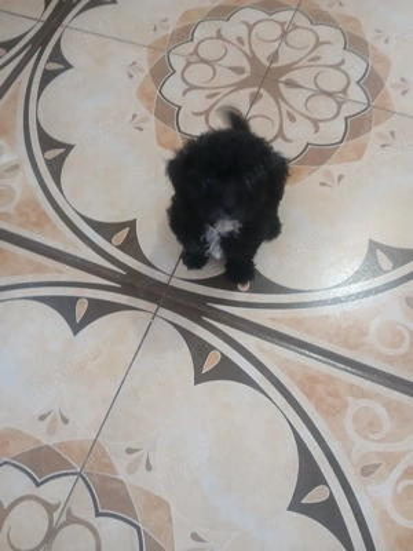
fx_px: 414
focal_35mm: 26
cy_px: 276
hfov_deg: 53.1
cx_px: 206
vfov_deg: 67.3
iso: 250
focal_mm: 3.98
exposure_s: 1/25.1
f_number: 1.8
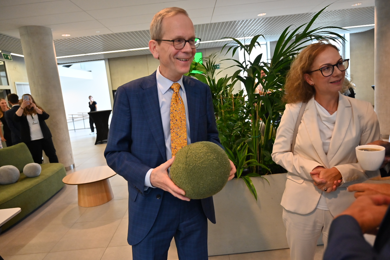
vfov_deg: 53.1
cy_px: 130
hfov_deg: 73.7
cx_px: 195
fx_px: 260
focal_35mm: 24
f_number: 4
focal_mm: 24
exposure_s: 1/250
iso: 2500
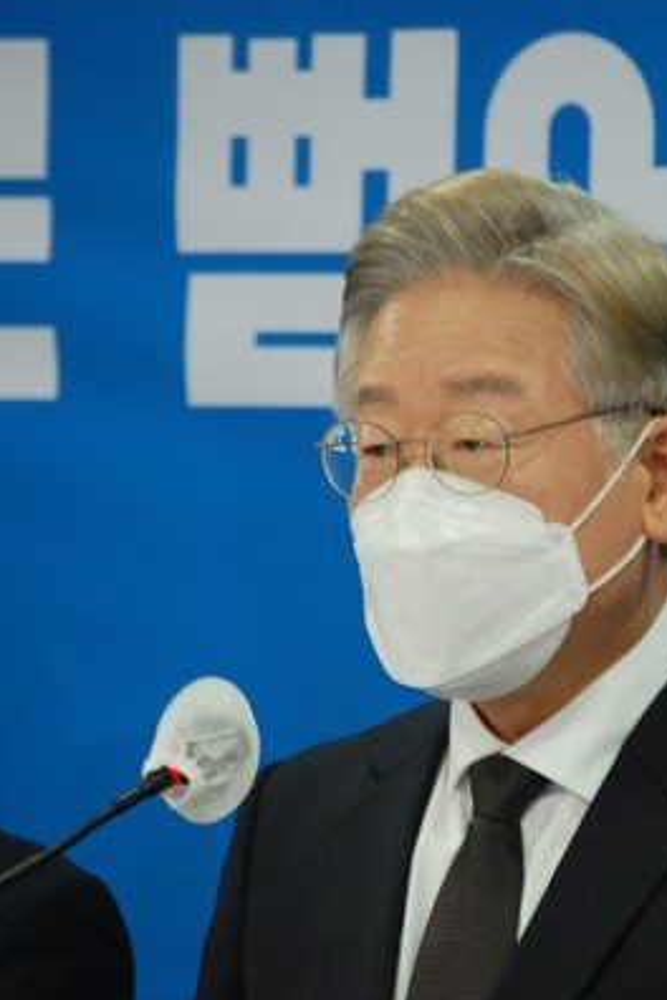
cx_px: 470
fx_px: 12616
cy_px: 501
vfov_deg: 4.5
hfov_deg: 3.0
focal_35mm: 454
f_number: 5.6
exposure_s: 1/30
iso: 800
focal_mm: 200
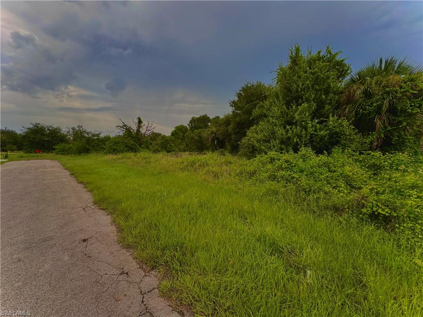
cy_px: 158
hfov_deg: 102.1
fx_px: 171
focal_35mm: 14
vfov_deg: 85.7
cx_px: 212
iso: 50
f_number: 2.2
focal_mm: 2.22
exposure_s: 1/99
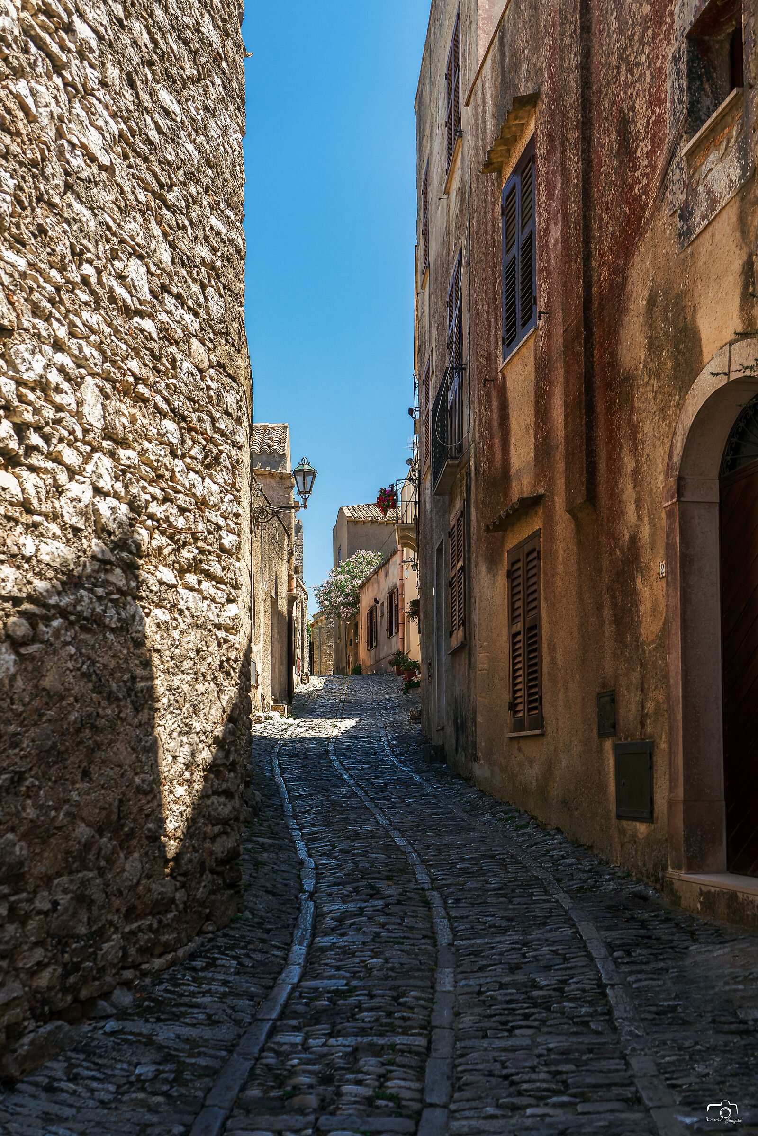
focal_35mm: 35
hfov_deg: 37.9
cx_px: 379
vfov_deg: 54.4
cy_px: 568
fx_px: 1105
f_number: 5.6
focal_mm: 35
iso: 100
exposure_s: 1/350
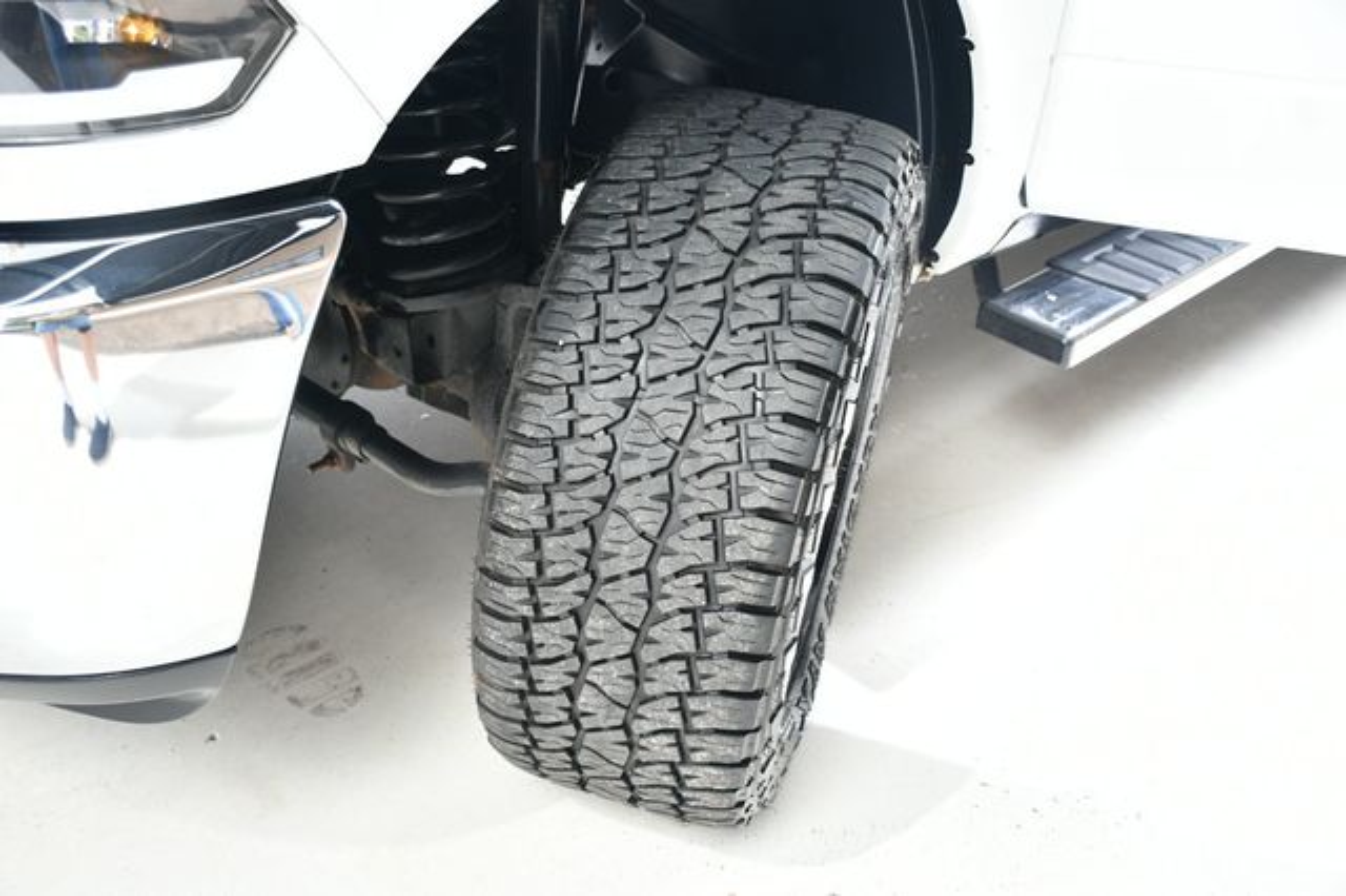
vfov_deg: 36.8
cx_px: 673
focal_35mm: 36
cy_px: 448
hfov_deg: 53.2
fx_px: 1345
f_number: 4
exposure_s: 1/160
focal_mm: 24
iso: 100
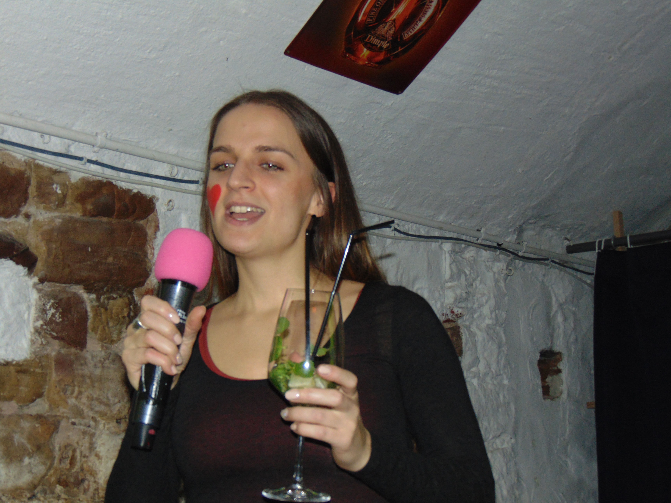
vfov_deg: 24.4
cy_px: 252
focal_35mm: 60
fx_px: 1163
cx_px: 336
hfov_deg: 32.2
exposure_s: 1/60
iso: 200
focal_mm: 10.8
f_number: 3.6
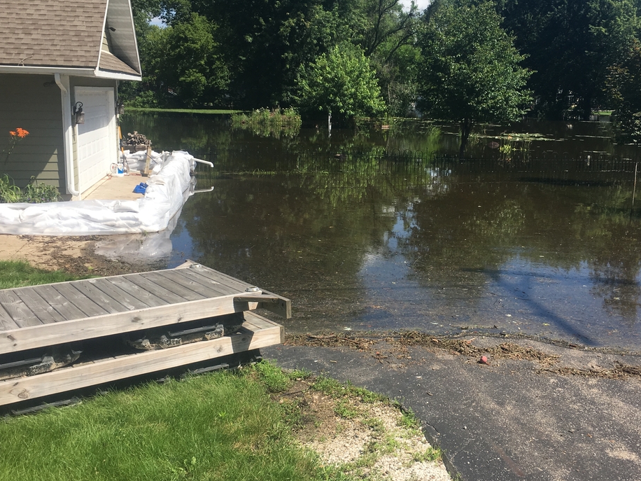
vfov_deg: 37.7
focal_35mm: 38
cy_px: 223
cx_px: 379
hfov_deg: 48.7
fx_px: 704
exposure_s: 1/1326
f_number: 2.2
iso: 25
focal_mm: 4.15
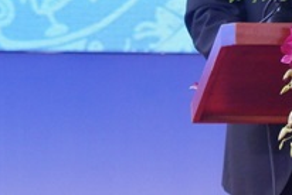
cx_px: 336
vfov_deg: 1.0
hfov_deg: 1.5
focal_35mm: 1338
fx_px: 10868
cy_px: -174
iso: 3200
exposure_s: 1/300
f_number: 6.7
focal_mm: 230
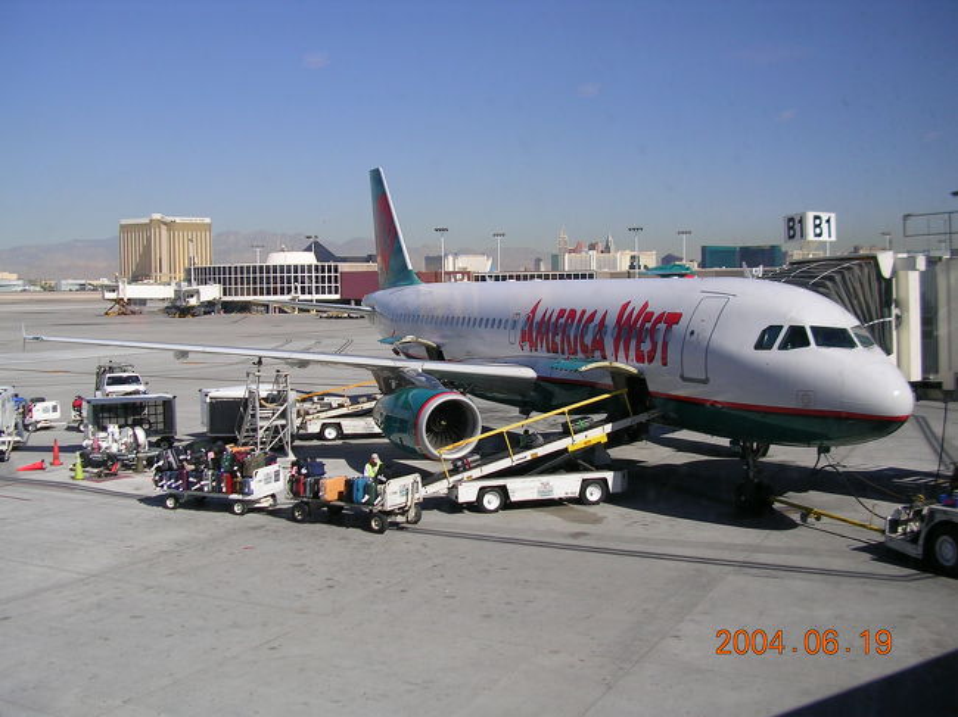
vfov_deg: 37.7
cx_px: 479
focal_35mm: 38
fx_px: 1051
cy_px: 358
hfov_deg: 49.0
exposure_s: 1/268
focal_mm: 5.8
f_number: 2.8
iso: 50
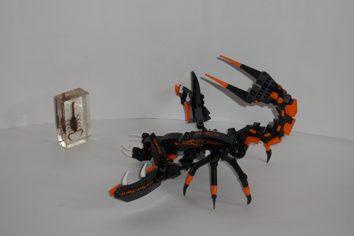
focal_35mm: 88
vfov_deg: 15.5
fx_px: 865
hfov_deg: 23.1
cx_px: 176
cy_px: 122
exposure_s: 1/60
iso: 80
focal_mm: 15.1
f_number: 5.1
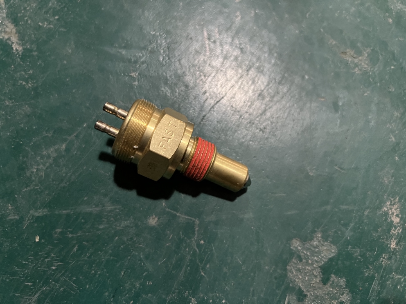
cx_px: 203
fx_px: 305
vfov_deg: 53.1
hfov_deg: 67.3
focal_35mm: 26
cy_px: 152
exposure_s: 1/40
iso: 500
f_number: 1.5
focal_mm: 5.7
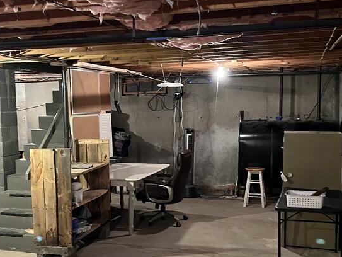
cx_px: 132
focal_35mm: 49
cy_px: 152
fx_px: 484
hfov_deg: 38.7
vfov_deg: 29.6
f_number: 1.6
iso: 640
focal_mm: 5.1
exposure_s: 1/30
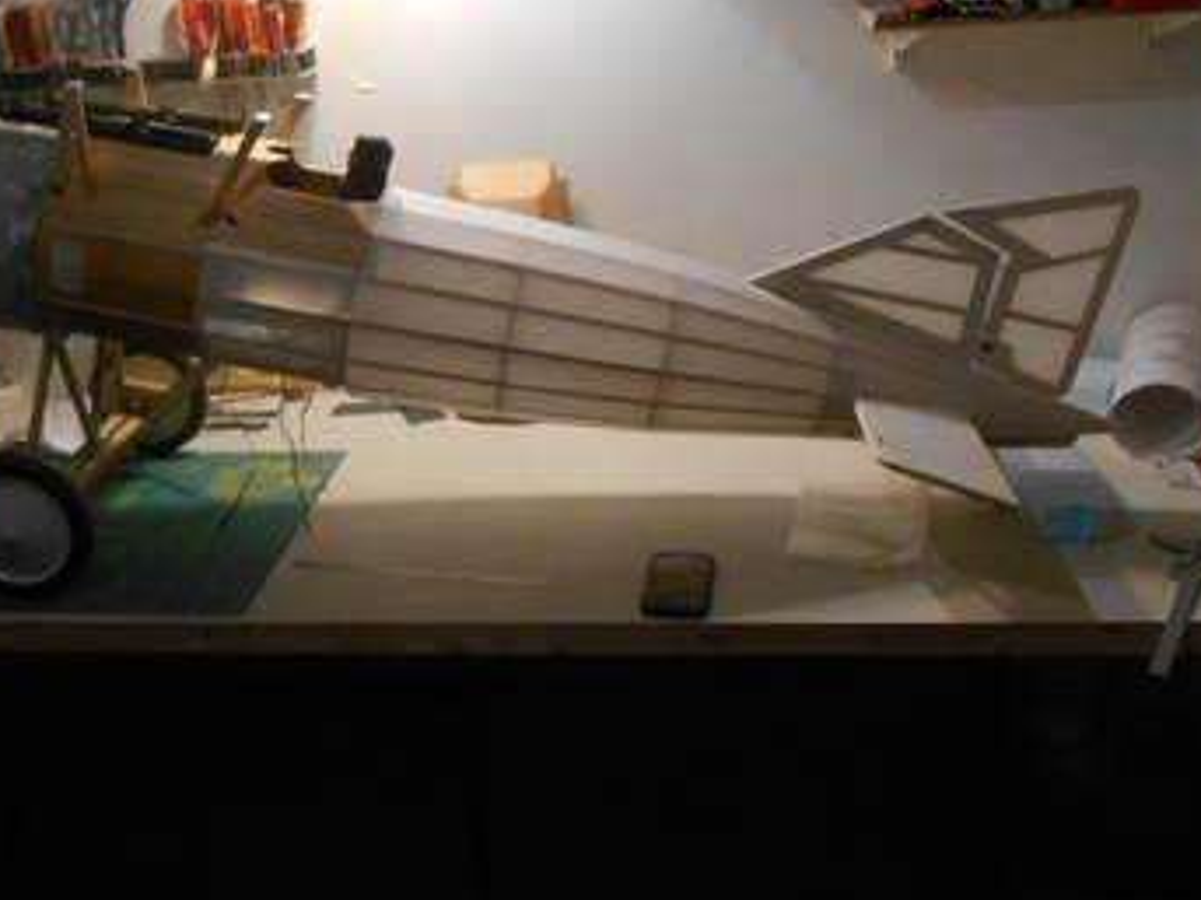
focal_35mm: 39
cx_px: 467
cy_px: 305
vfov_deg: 36.4
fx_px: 1353
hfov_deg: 47.5
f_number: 3.4
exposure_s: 1/30
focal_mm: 4.7
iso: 360
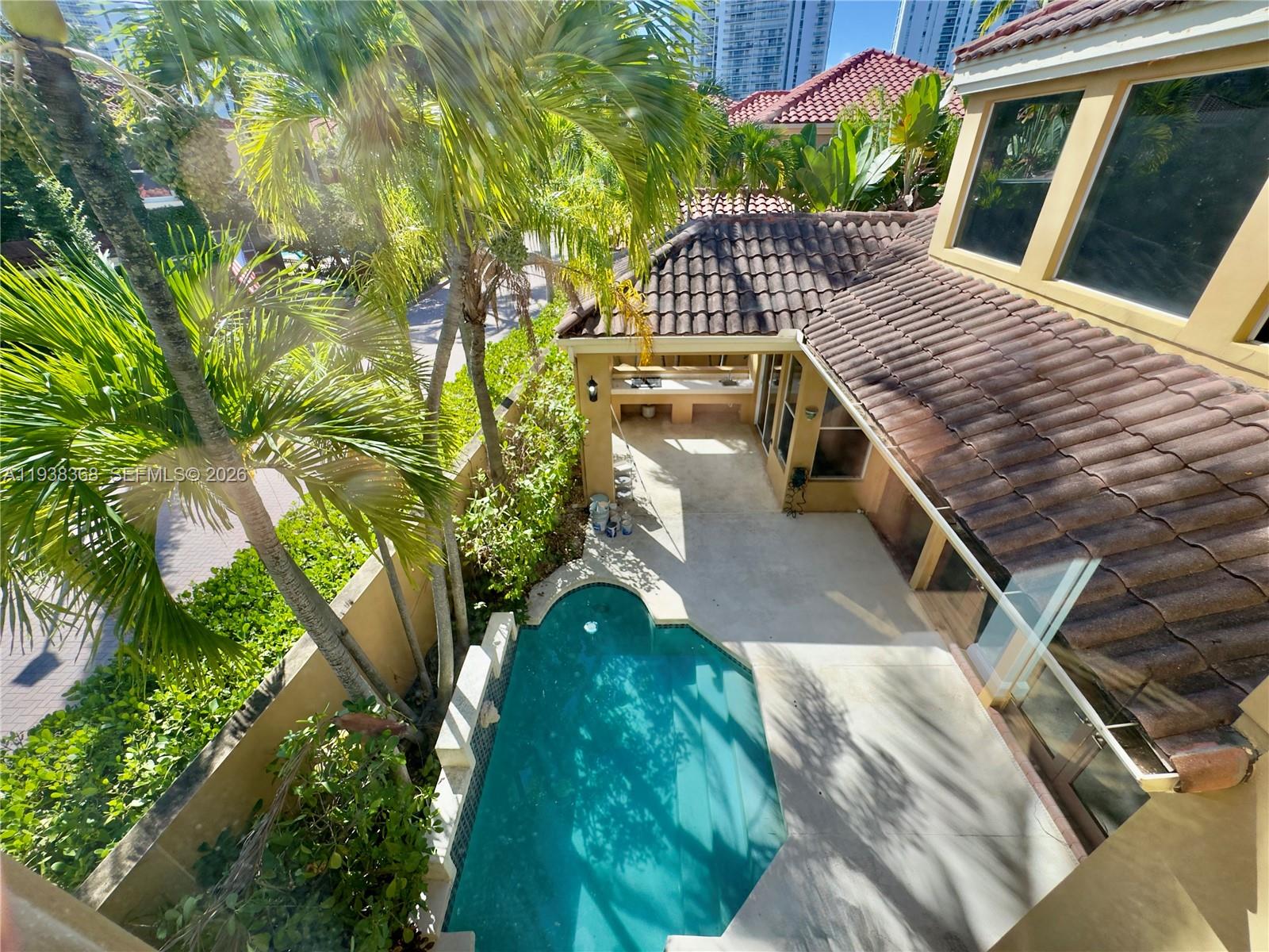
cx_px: 634
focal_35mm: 14
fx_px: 513
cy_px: 476
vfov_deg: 85.7
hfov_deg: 102.1
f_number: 2.2
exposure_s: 1/397
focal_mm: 2.22
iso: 40
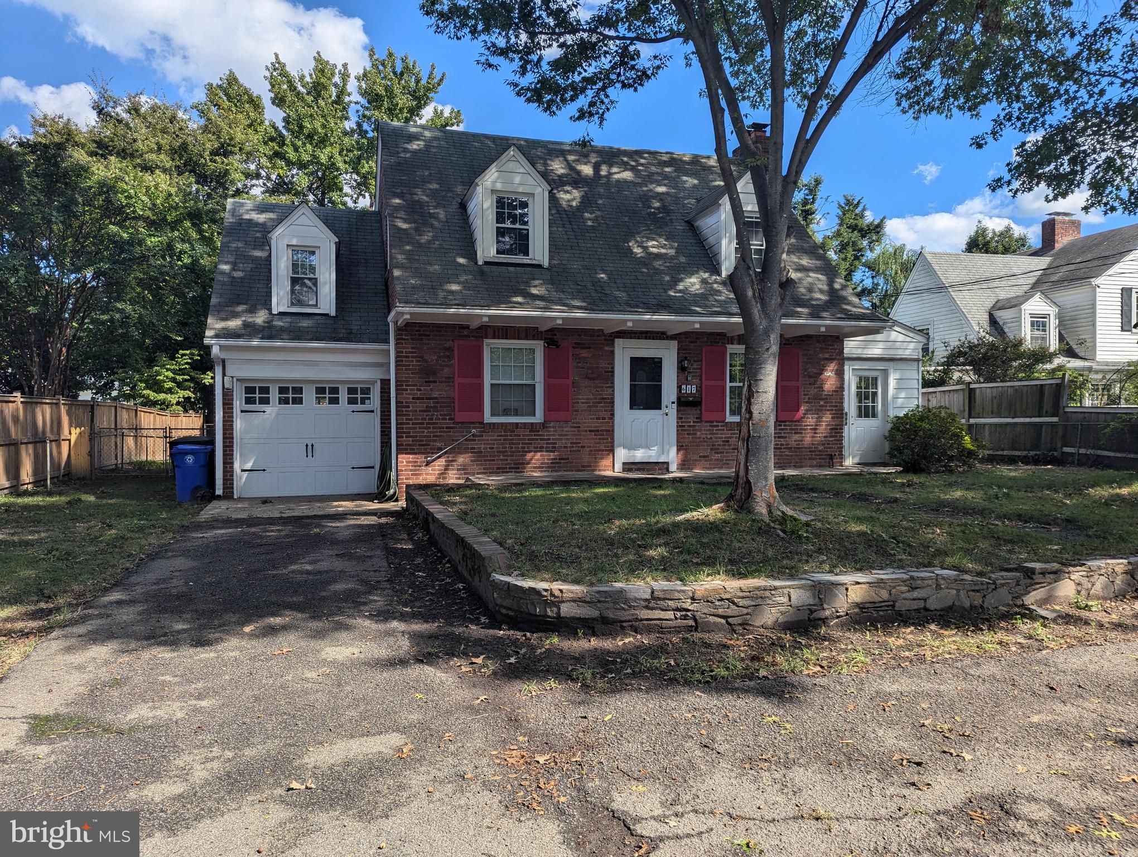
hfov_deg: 71.5
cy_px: 428
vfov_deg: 56.9
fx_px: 790
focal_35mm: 24
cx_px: 569
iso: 46
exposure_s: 1/1639
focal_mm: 6.81
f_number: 1.85
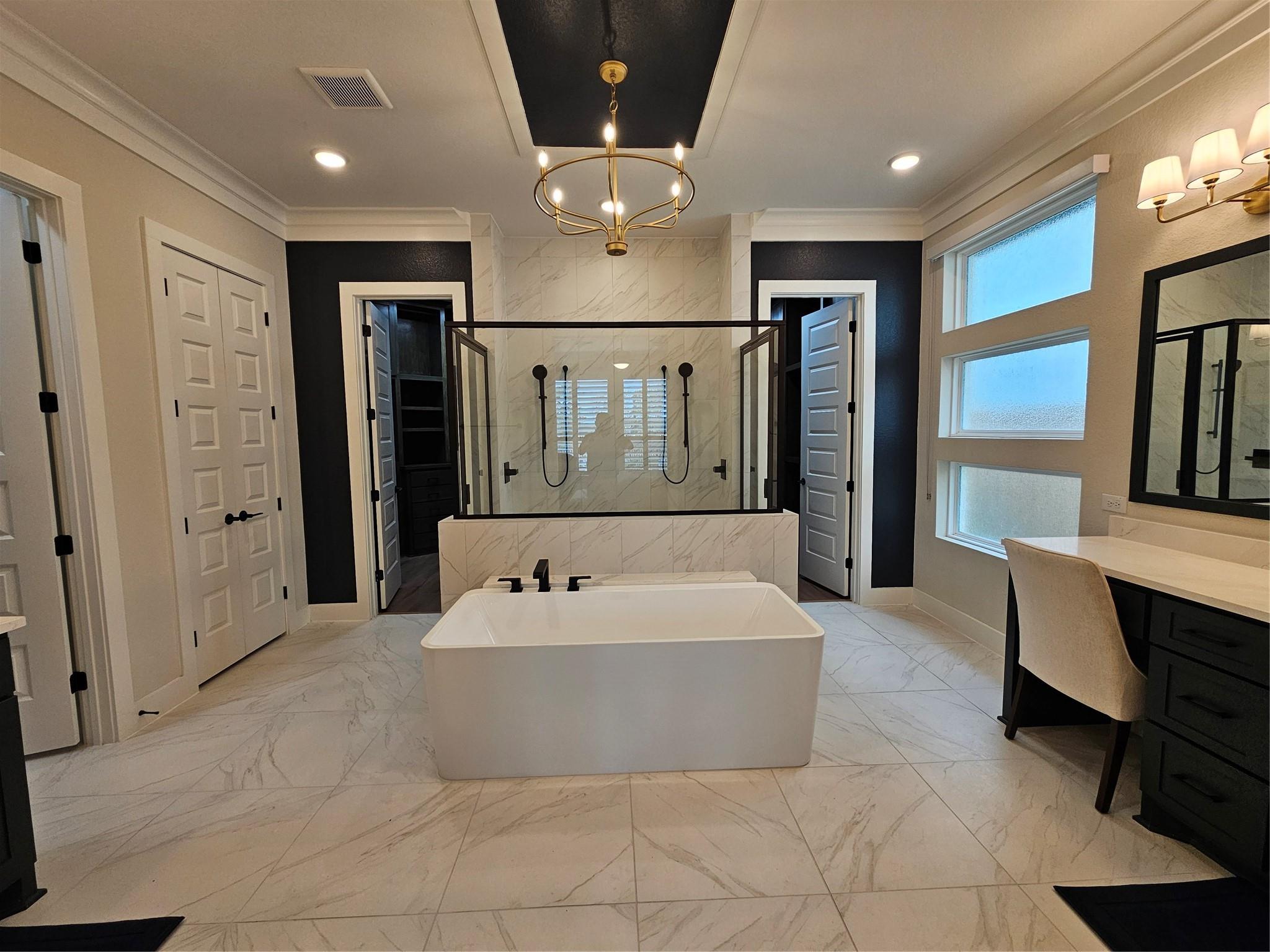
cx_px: 635
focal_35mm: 13
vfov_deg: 89.9
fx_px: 477
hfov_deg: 106.2
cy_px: 476
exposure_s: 1/120
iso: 80
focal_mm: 2.2
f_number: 2.2
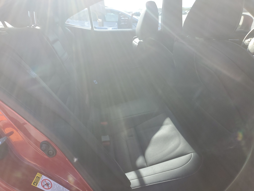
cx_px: 127
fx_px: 191
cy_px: 96
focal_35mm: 26
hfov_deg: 67.3
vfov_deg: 53.1
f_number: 1.5
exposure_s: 1/435
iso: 50
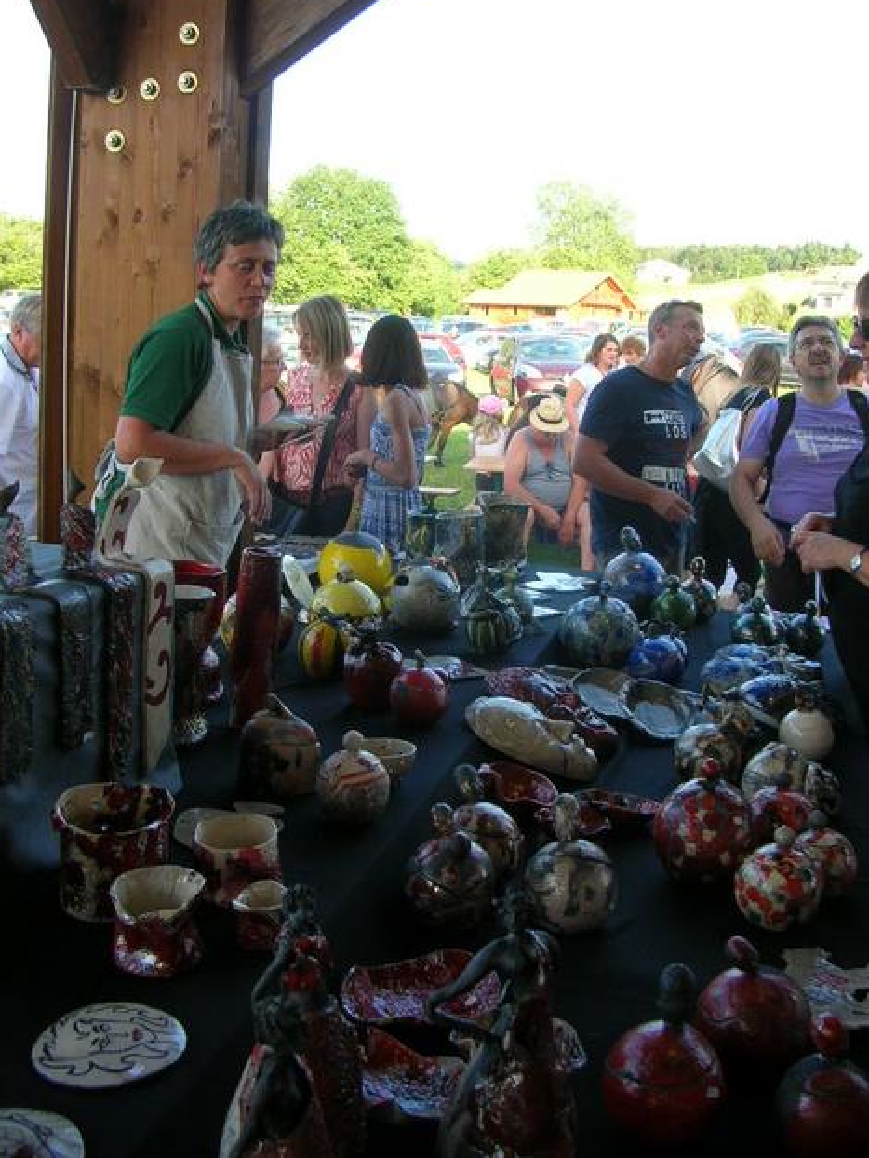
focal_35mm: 36
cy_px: 572
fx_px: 1204
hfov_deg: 39.7
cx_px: 430
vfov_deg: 51.3
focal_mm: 5.8
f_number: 2.8
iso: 50
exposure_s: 1/87.3
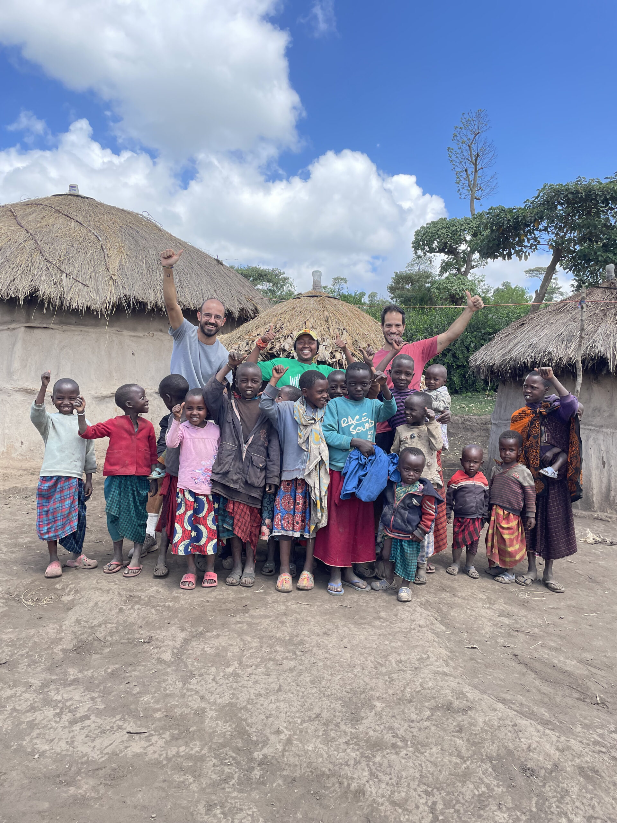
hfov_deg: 53.1
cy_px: 412
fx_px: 618
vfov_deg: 67.3
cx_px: 308
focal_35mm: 26
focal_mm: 4.2
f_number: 1.6
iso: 32
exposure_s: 1/1221
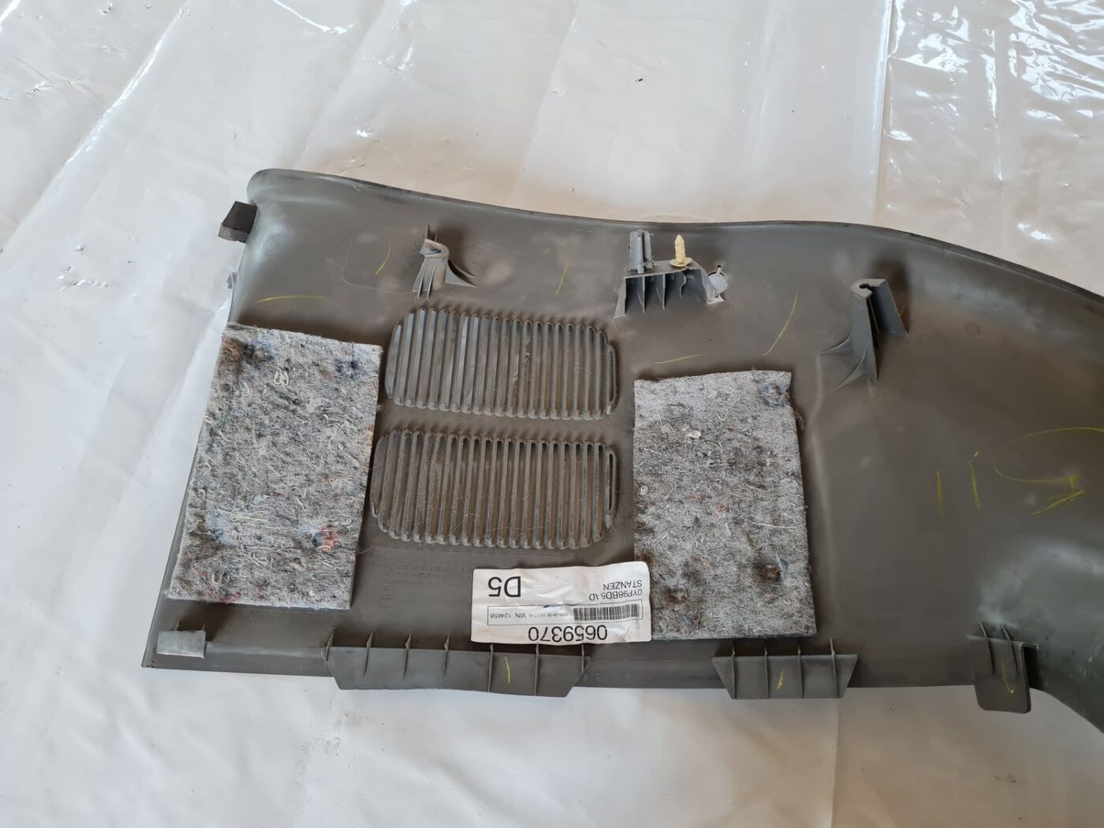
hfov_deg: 67.3
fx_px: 829
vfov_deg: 53.1
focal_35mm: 26
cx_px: 552
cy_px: 414
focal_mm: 5.4
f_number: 1.8
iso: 250
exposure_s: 1/100
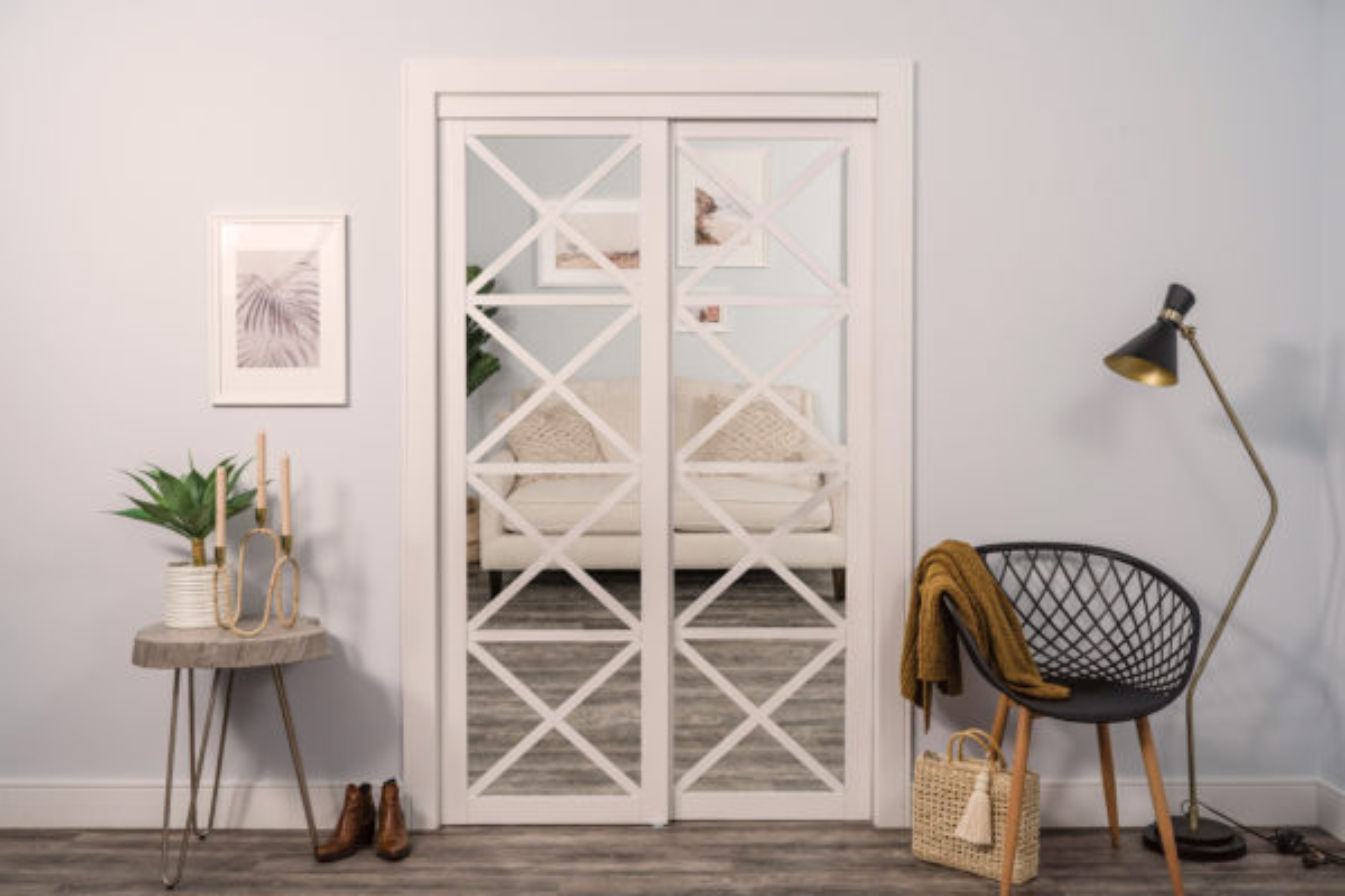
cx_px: 672
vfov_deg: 37.9
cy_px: 448
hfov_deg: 54.4
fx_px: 1308
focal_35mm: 35
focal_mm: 35
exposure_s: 1/125
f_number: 4
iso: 500
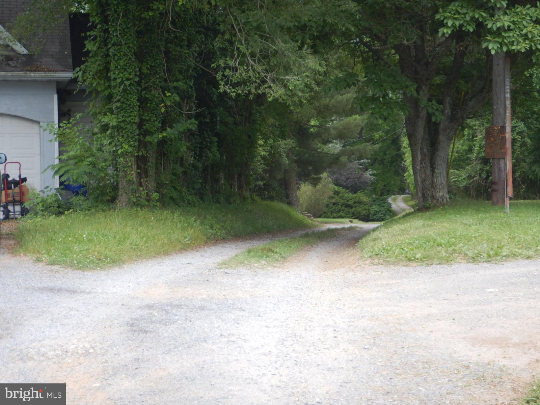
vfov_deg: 21.9
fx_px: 1045
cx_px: 270
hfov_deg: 29.0
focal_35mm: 67
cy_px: 202
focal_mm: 12
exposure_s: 1/100
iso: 125
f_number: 4.5
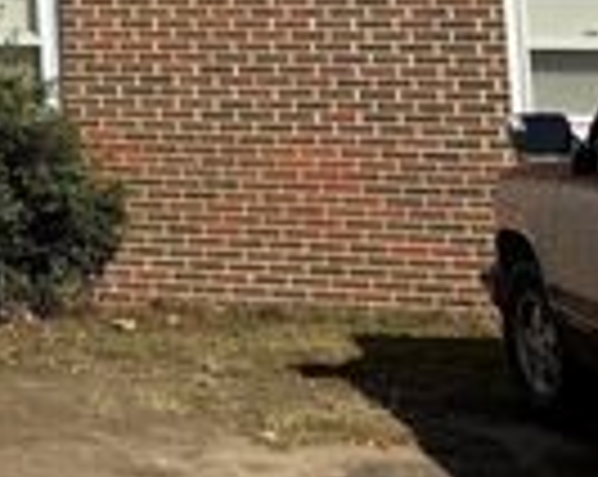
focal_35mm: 88
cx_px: -508
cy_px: -187
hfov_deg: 17.3
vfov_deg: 16.3
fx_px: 1555
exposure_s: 1/5714
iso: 80
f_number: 1.78
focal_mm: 6.76
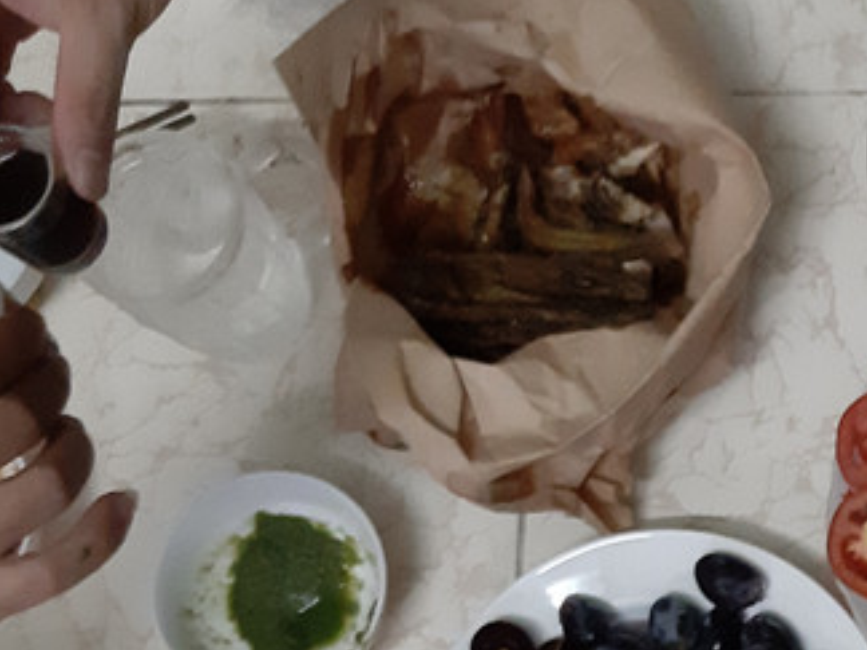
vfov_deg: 16.1
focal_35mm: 89
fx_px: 2229
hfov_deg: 20.8
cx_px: 975
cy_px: 738
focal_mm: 3.93
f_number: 1.7
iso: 640
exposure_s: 1/25
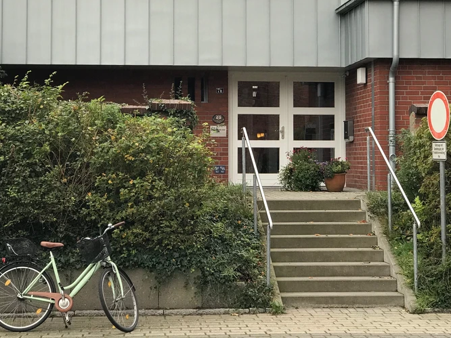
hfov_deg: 23.6
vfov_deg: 17.7
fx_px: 1081
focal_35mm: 83
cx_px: 219
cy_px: 97
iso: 20
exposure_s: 1/50
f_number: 2.8
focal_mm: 6.6
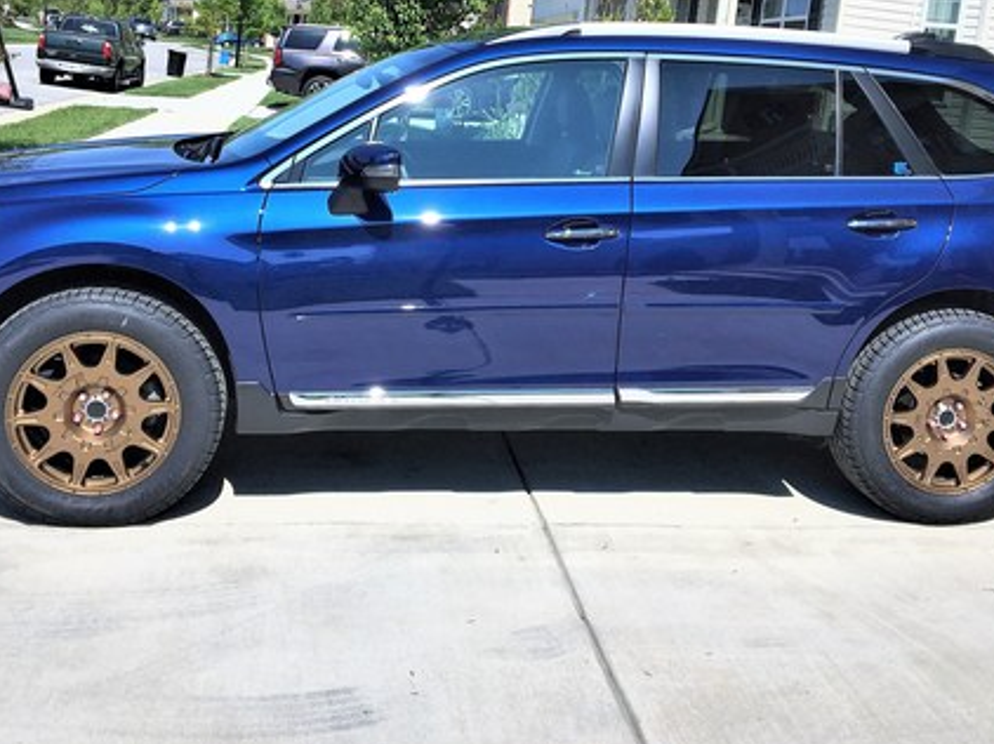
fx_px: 1263
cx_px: 502
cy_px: 214
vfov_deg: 32.4
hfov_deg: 43.0
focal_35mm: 44
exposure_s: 1/2262
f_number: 2.2
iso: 25
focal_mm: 4.15
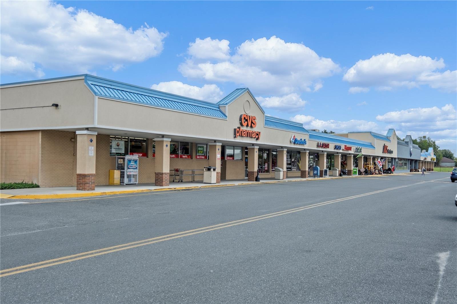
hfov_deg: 53.1
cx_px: 228
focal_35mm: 36
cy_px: 152
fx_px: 457
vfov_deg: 36.9
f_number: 11
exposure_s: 1/80
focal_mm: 24
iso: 160
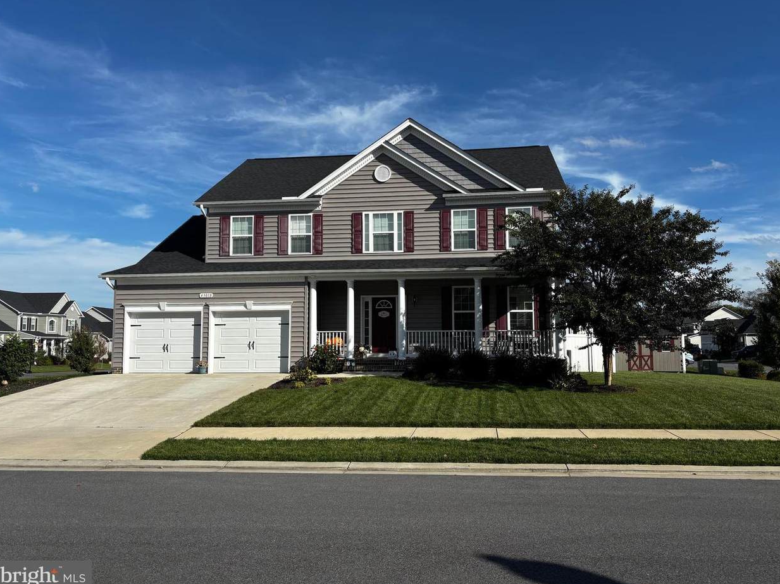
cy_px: 289
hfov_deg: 65.3
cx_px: 398
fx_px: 608
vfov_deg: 51.3
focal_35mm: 27
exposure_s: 1/4082
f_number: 1.6
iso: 50
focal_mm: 5.96
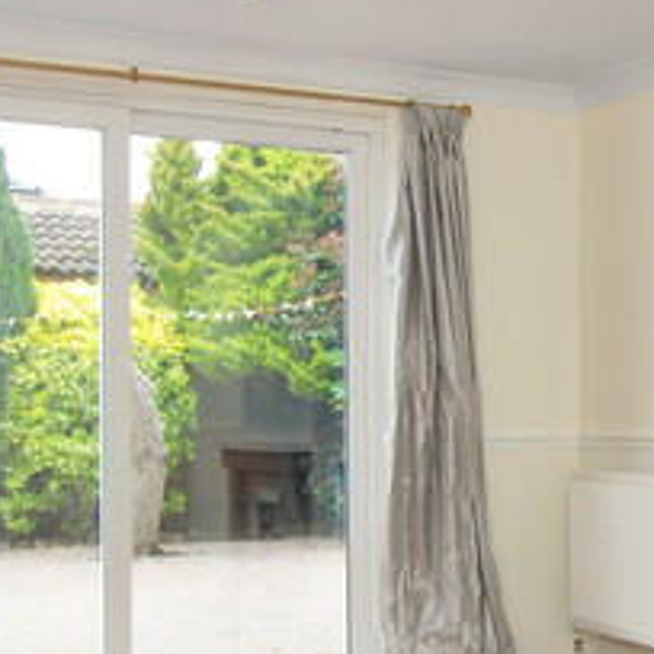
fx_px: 1368
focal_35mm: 64
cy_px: 386
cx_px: 779
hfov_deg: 24.4
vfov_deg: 26.8
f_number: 6.3
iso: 250
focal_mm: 10
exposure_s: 1/50
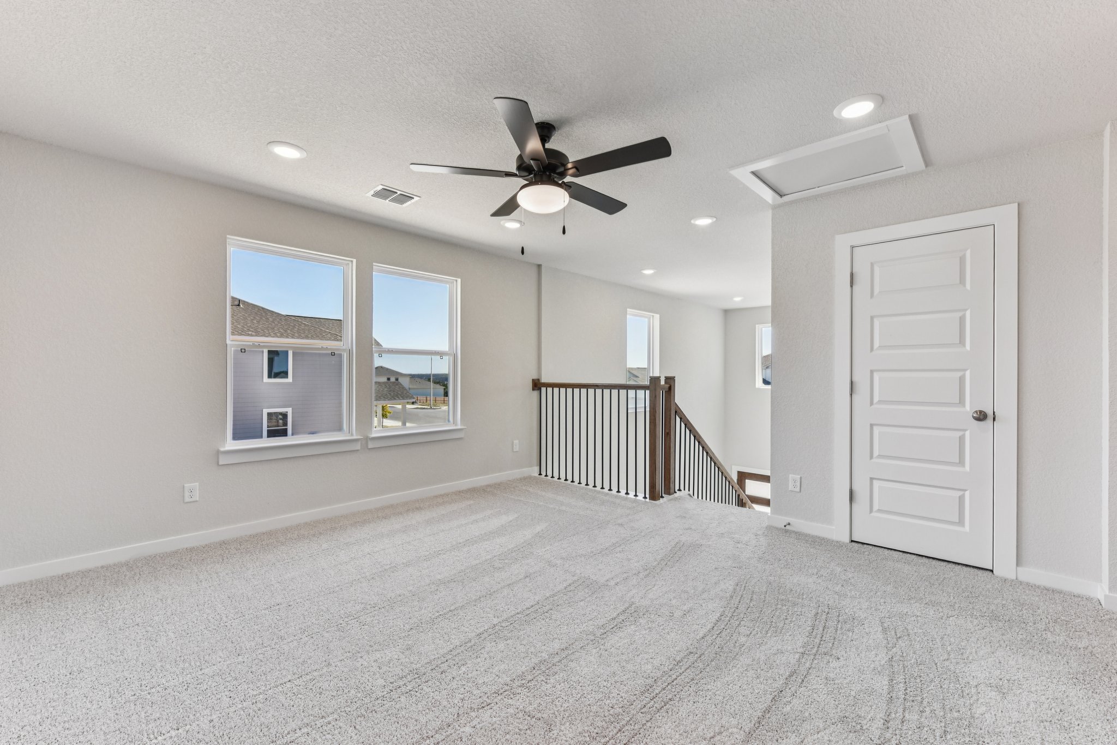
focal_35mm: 14
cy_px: 372
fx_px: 434
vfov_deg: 81.2
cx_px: 558
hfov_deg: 104.2
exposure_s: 1/125
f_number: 8
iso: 400
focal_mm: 14
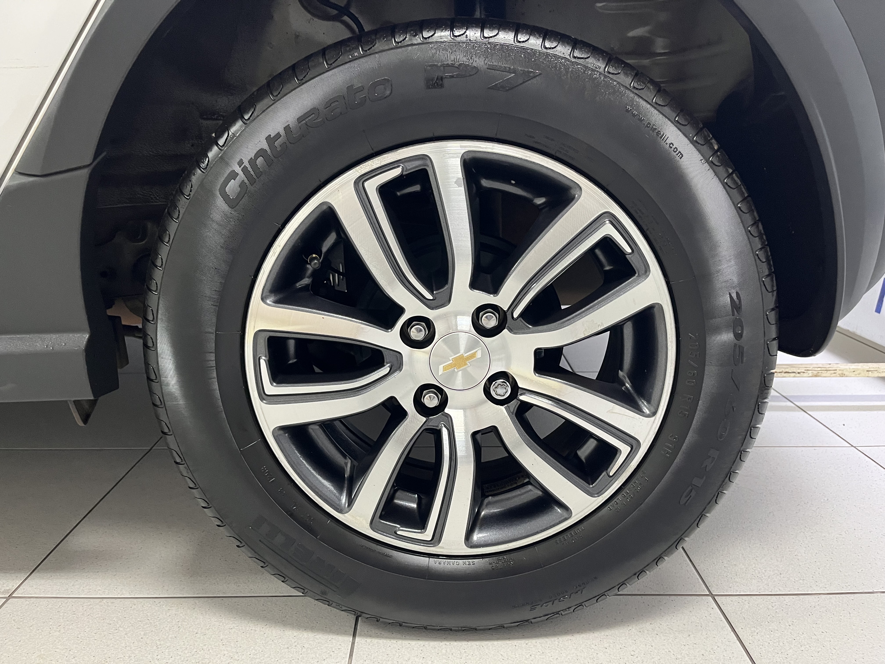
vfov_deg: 53.1
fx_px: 665
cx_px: 442
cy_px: 332
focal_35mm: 26
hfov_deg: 67.3
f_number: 1.6
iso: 400
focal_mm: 5.1
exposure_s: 1/60
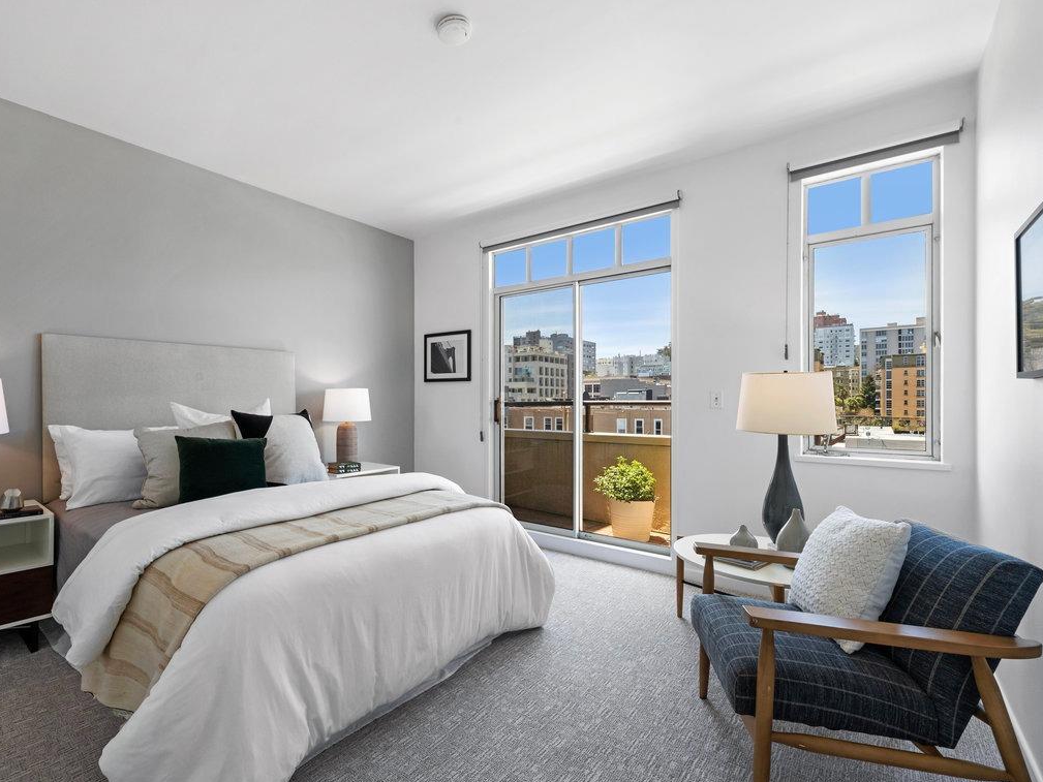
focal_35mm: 16
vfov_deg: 78.1
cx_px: 448
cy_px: 411
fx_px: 482
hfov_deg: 93.9
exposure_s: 1/40
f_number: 11
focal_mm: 14
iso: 400
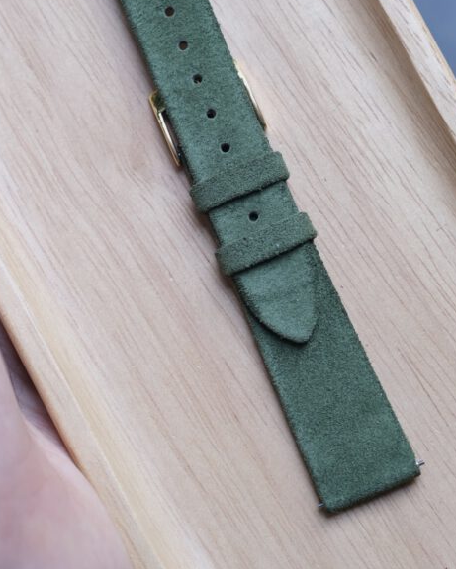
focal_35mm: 143
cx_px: 206
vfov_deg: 13.4
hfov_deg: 10.8
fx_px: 2412
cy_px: 166
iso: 800
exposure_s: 1/80
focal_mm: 60
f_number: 4.5
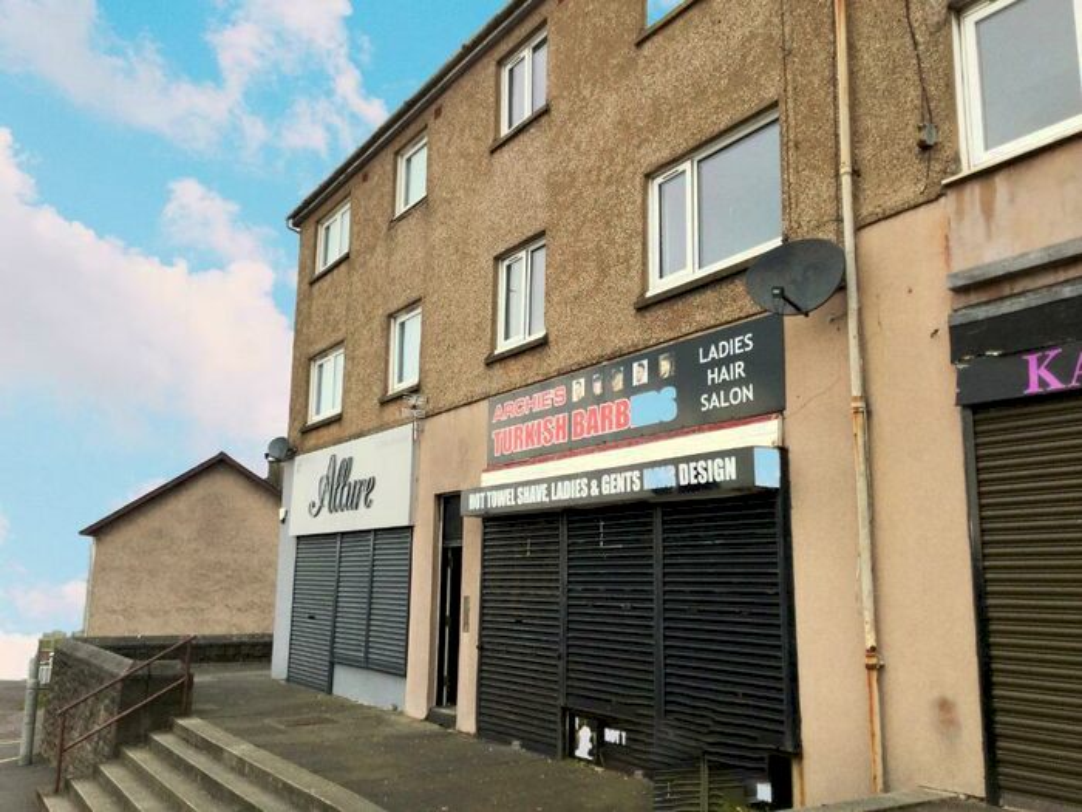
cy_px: 406
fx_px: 969
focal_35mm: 31
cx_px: 541
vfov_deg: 45.4
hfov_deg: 58.4
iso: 25
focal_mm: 3.3
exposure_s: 1/769
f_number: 2.4
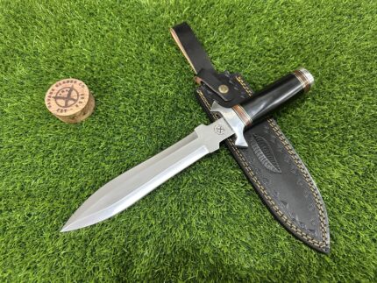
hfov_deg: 71.6
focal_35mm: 24
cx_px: 188
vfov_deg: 56.9
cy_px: 142
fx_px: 262
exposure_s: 1/50
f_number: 1.78
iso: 400
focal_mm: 6.86
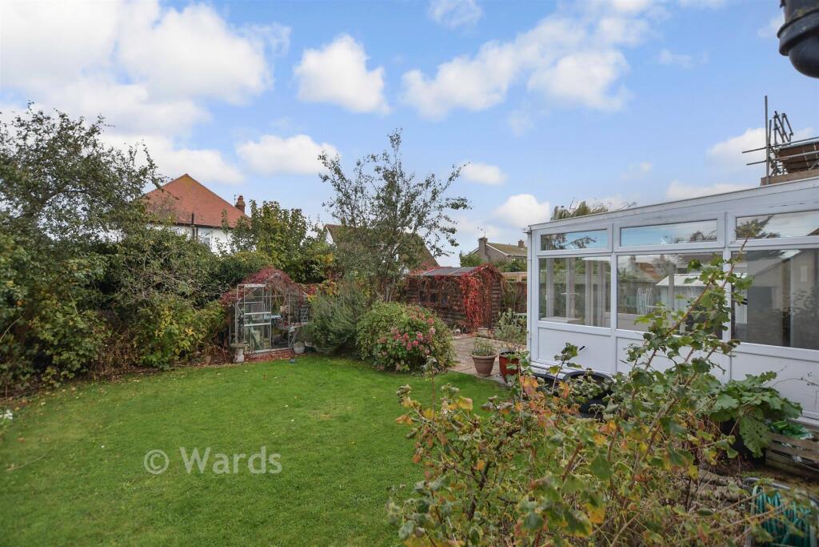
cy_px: 274
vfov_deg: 77.3
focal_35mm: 15
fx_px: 341
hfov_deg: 100.4
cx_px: 410
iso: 500
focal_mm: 10
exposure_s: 1/800
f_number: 4
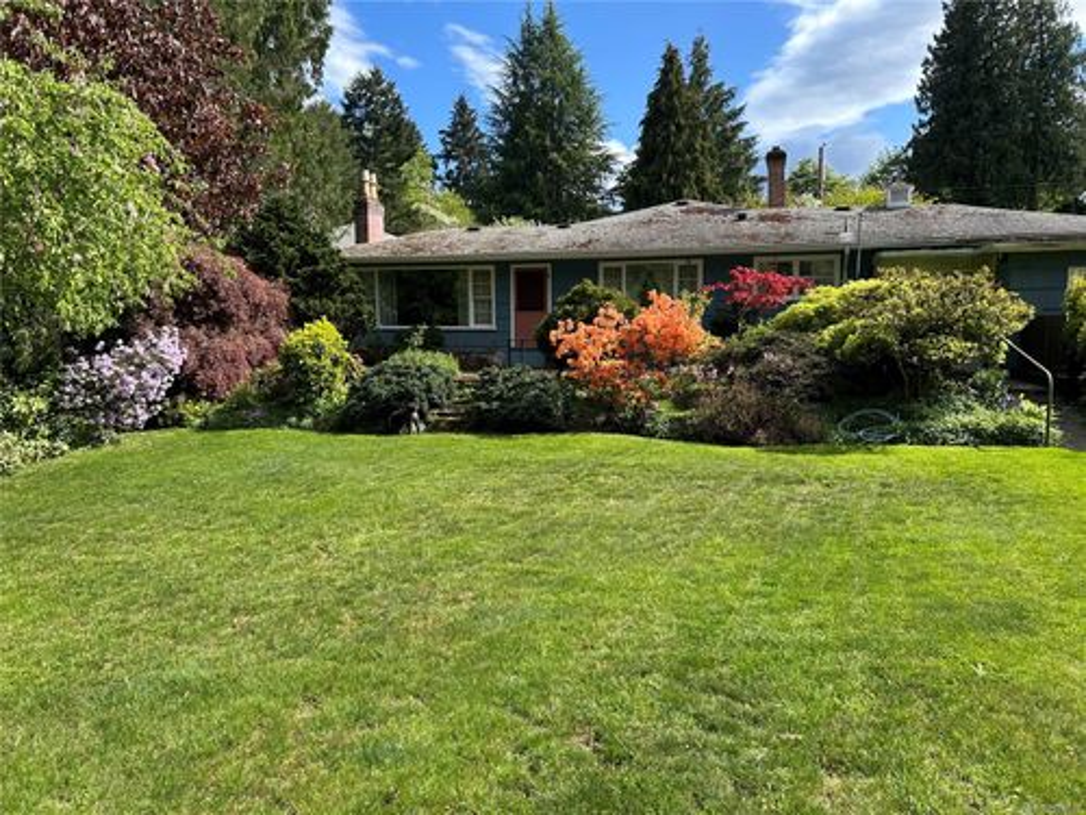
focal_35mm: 26
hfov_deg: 67.3
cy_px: 408
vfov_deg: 53.1
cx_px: 543
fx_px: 816
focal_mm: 5.7
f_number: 1.5
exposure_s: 1/1669
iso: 50
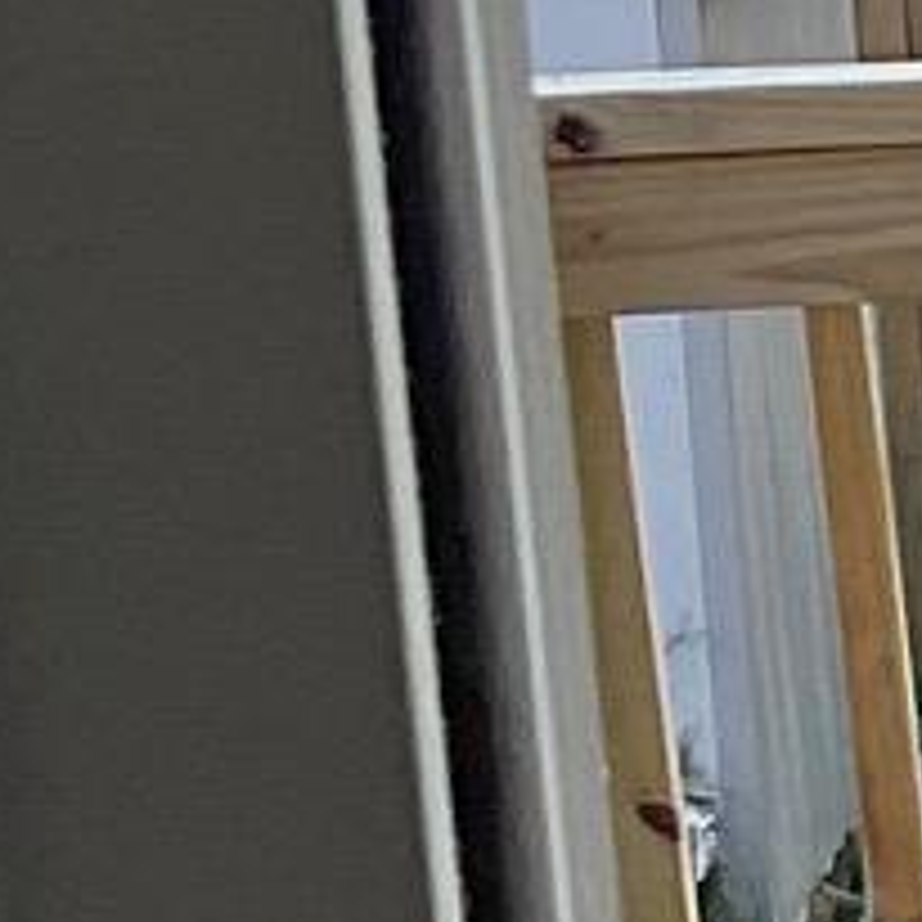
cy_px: 702
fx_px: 7714
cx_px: 3715
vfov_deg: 6.8
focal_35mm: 256
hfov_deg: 5.8
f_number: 1.8
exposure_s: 1/305
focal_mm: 3
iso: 16
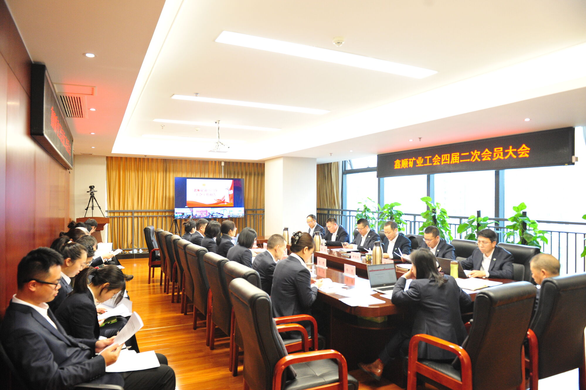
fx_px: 390
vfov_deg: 53.1
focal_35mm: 24
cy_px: 195
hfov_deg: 73.8
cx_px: 293
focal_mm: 24
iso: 4000
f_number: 4
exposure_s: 1/125
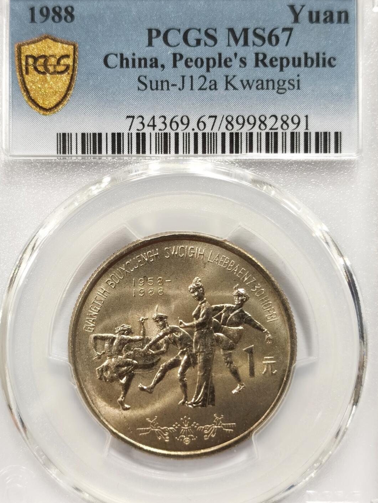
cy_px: 255
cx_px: 183
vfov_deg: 28.2
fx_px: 1004
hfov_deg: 21.3
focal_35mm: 69
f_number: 16
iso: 160
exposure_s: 1/100
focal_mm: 5.56
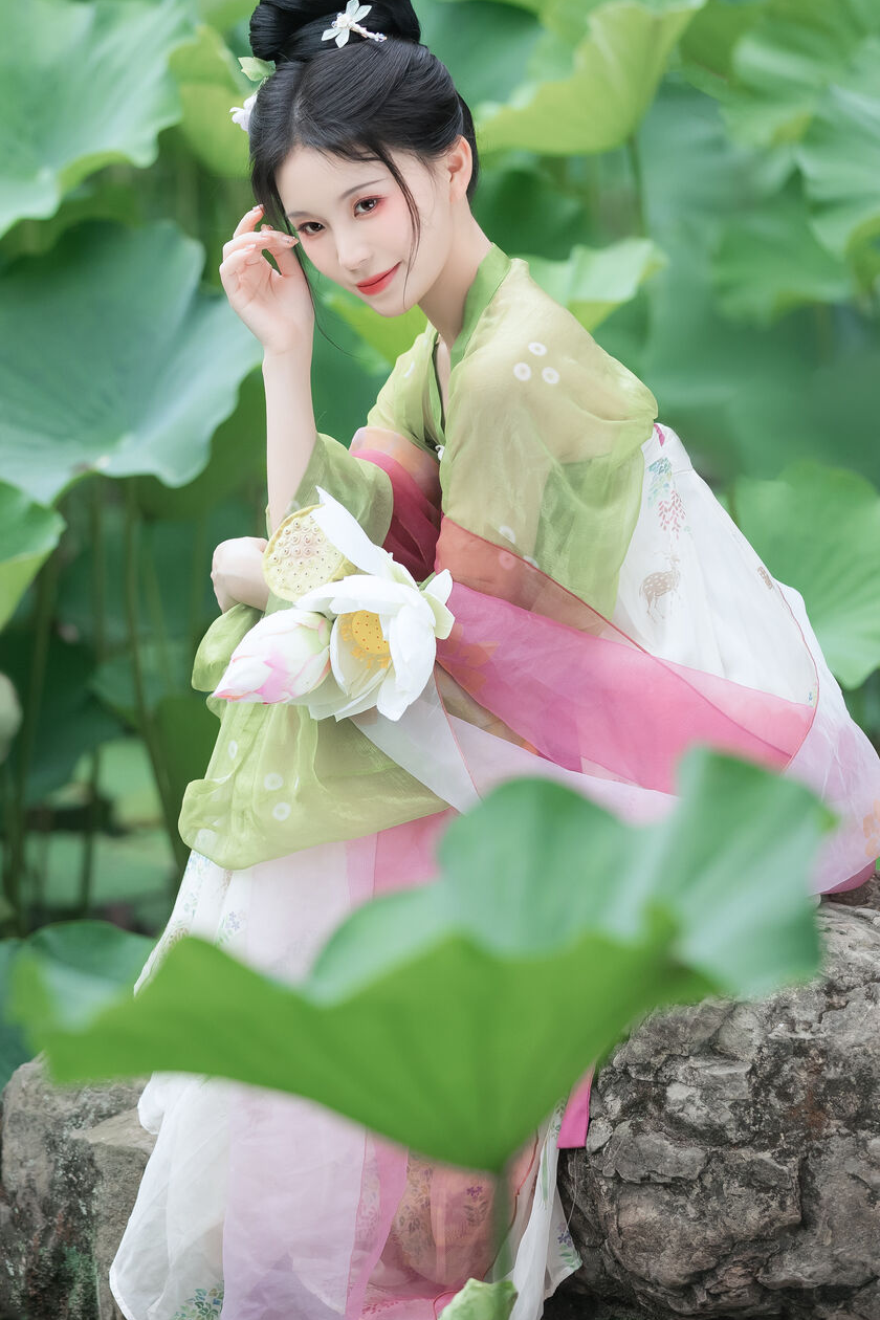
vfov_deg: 10.3
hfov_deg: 6.9
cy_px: 538
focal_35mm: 200
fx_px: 7333
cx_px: 302
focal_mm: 140
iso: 320
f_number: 2.8
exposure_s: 1/640
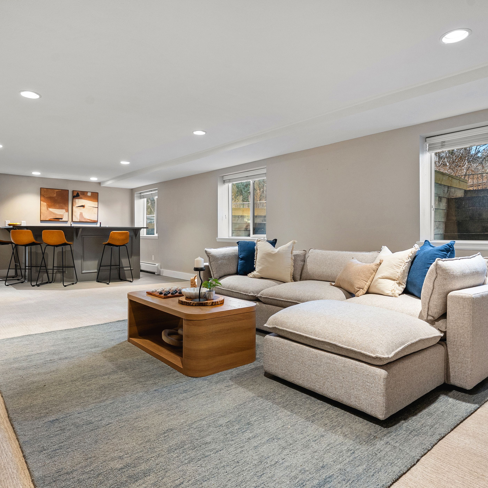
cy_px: 247
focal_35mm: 22
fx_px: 351
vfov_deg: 69.6
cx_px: 237
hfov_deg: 69.6
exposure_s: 1/6
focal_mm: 17
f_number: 8
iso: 800
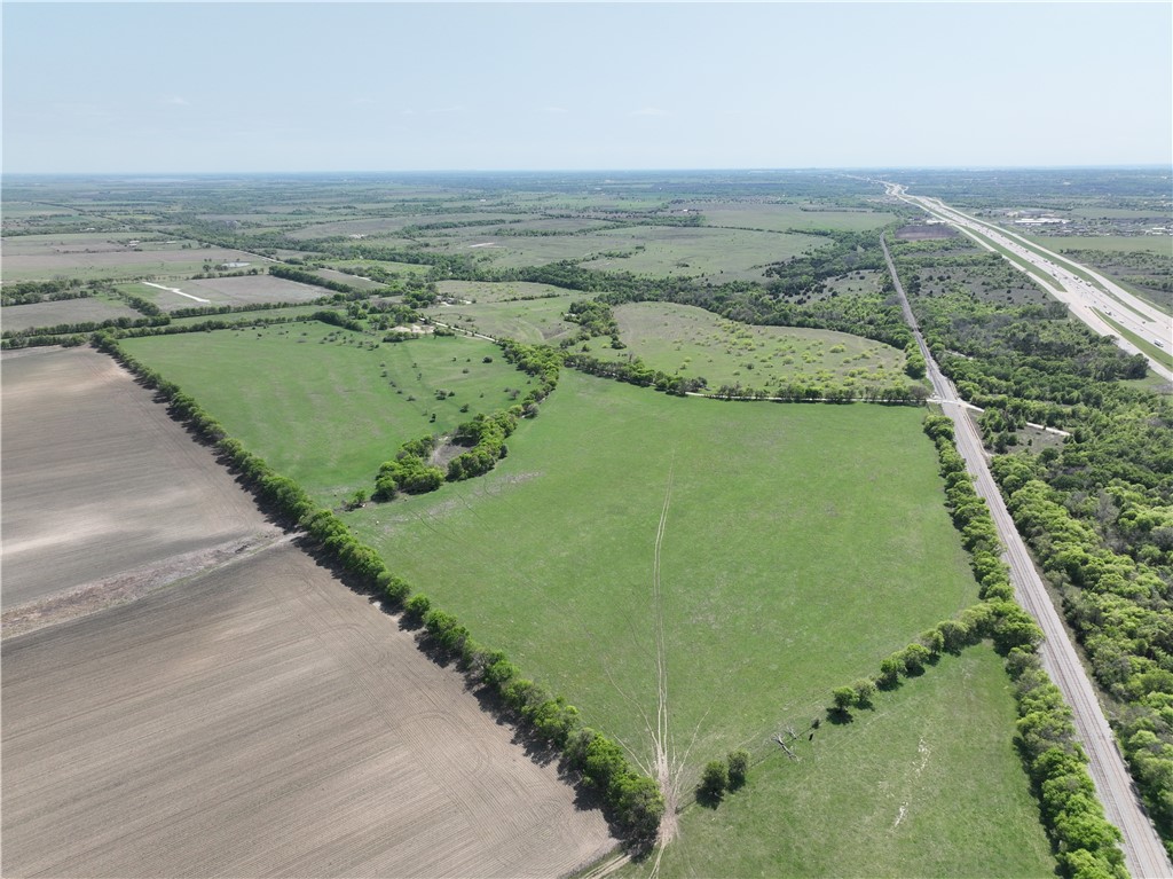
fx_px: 813
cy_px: 440
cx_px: 586
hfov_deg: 71.6
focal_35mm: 24
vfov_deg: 56.8
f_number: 3.5
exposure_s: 1/2000
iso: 100
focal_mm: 12.29
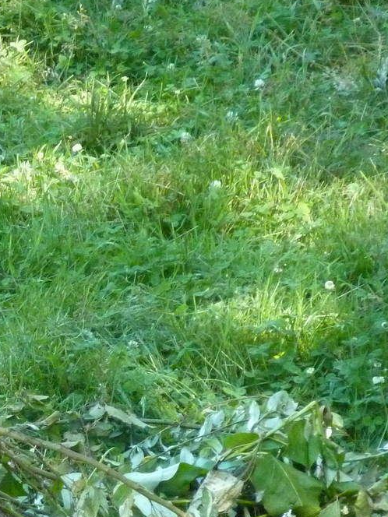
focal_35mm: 723
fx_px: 10805
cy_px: 396
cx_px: -23
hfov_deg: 2.1
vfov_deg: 2.7
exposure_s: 1/200
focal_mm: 49.2
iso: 800
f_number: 4.9
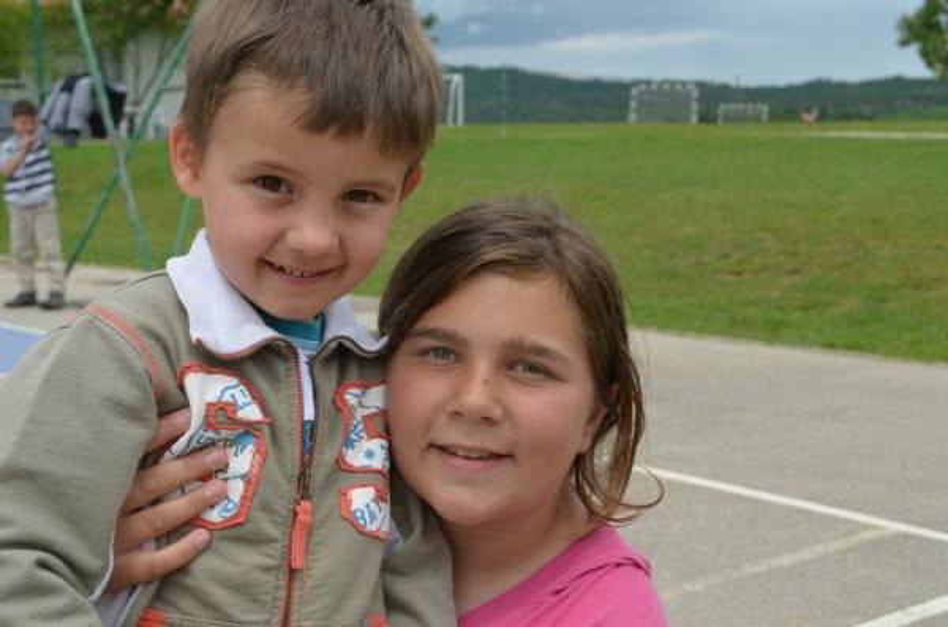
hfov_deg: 37.0
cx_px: 474
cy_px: 314
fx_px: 1419
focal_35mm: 54
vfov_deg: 24.9
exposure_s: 1/250
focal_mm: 36
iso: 100
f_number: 8
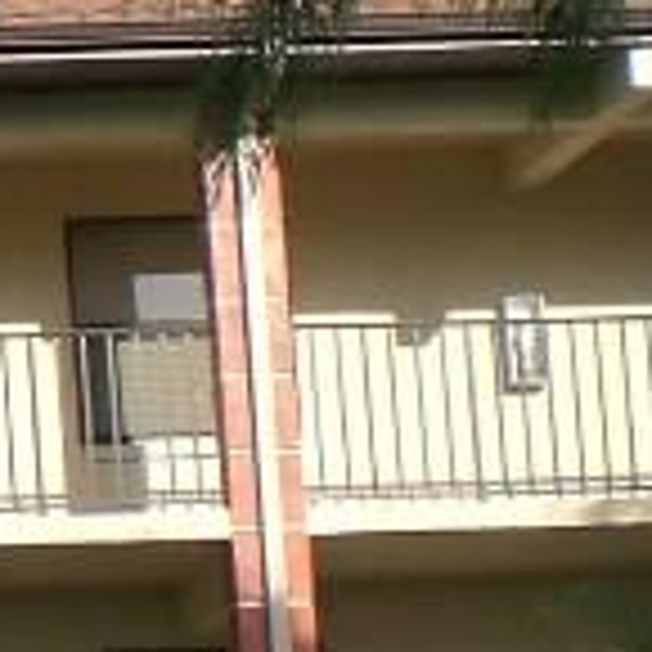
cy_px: 463
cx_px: -886
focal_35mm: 238
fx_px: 5072
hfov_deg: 7.0
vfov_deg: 7.4
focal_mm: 6.3
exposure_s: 1/320
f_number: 4.4
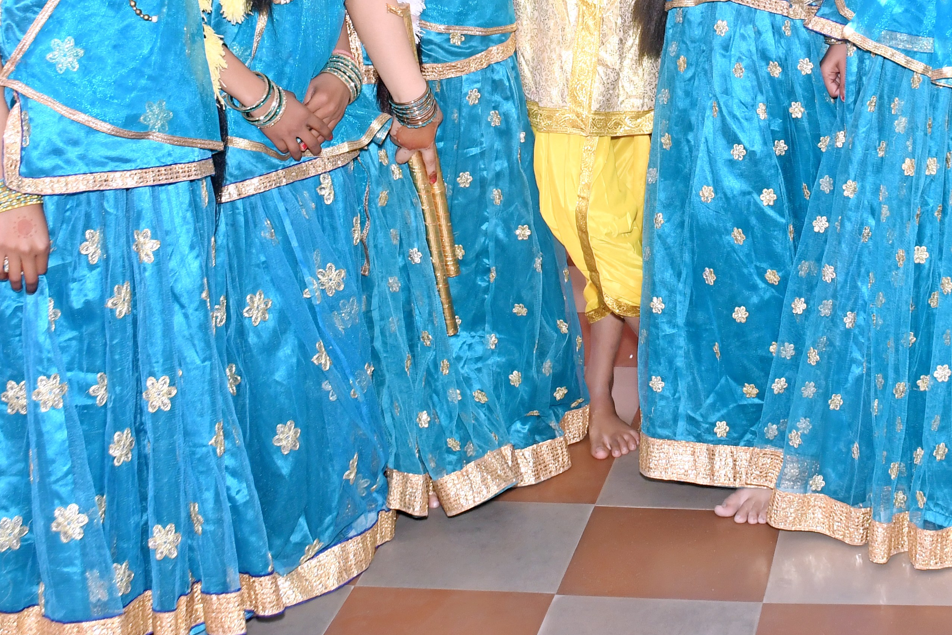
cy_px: -33
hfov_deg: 25.4
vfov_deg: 16.8
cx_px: 694
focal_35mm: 79
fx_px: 2089
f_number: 7.1
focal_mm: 24
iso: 500
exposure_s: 1/125
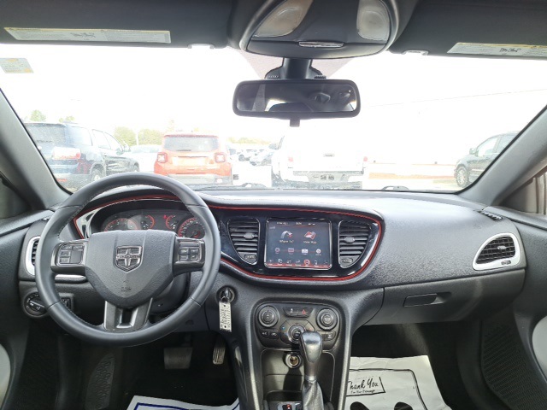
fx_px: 379
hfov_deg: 71.6
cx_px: 274
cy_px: 205
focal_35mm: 24
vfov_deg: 56.8
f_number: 1.8
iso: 50
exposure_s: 1/60
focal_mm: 5.23
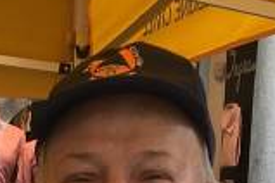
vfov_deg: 6.6
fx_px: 1482
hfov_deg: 10.1
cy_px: 470
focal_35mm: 194
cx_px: -202
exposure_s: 1/128
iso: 25
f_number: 2.2
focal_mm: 4.15
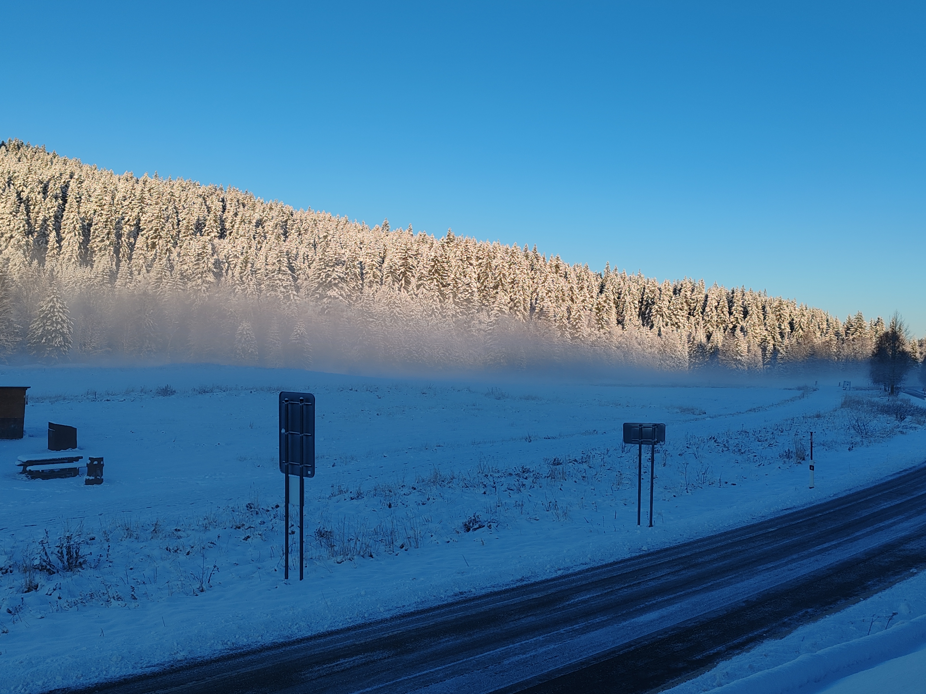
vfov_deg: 37.7
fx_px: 1017
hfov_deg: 49.0
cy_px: 347
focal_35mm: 38
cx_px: 463
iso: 50
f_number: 1.9
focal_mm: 6.12
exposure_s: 1/390
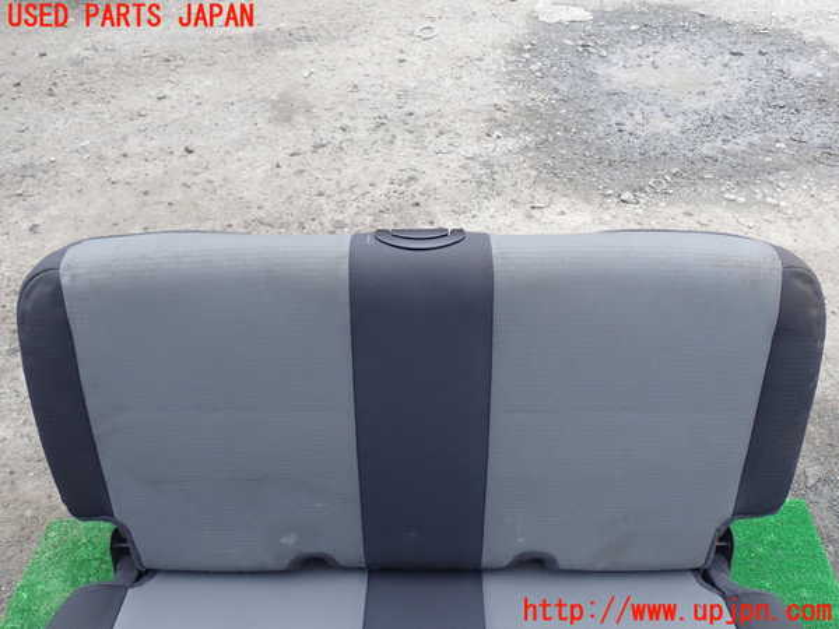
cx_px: 420
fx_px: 727
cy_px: 314
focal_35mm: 30
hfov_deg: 60.0
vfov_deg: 46.8
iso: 100
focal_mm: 5.4
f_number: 3.2
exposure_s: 1/80
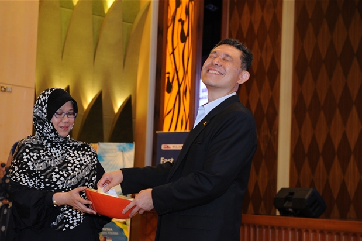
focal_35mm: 62
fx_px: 623
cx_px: 169
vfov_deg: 21.8
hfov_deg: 32.4
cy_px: 155
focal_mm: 48
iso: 1000
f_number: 3.5
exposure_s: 1/60
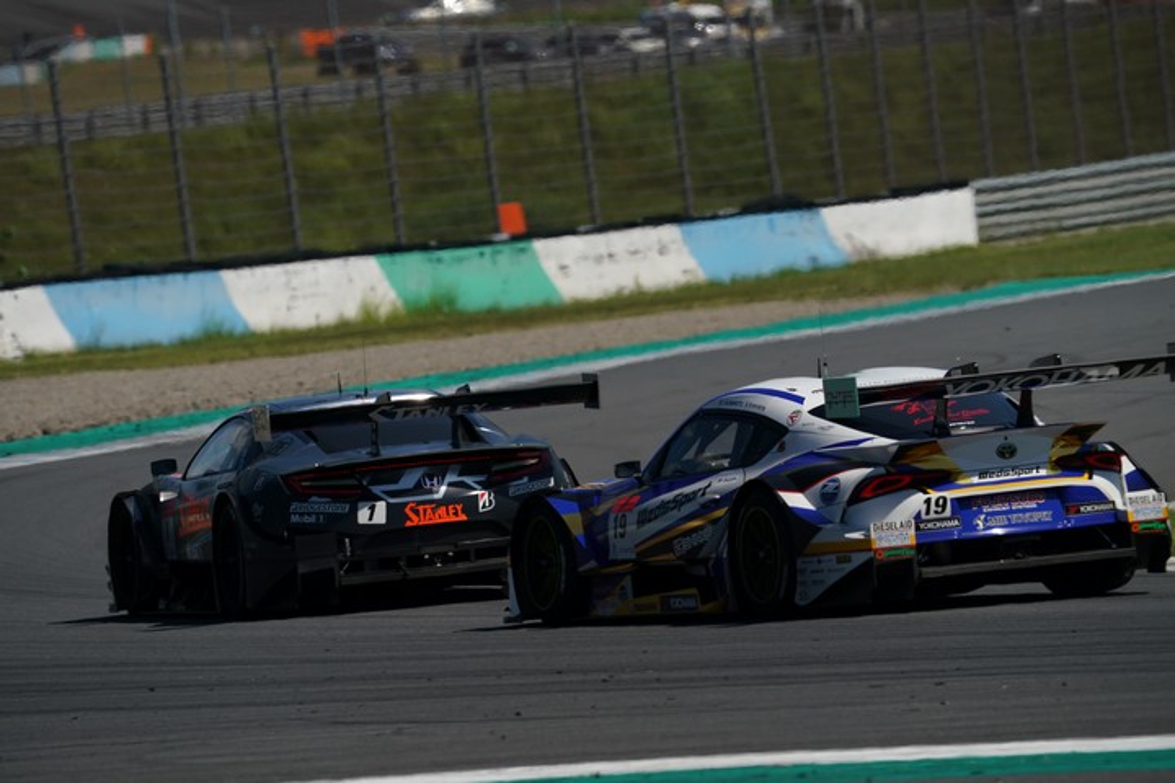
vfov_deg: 2.5
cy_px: 392
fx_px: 18244
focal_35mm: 559
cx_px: 588
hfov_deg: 3.7
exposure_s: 1/1000
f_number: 9
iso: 200
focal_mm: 559
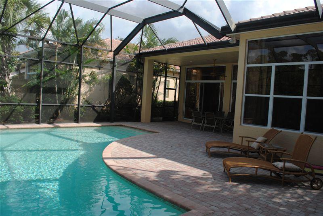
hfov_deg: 67.3
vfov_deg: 48.1
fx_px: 243
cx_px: 162
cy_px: 108
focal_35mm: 27
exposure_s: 1/200
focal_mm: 18
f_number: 7.1
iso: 100
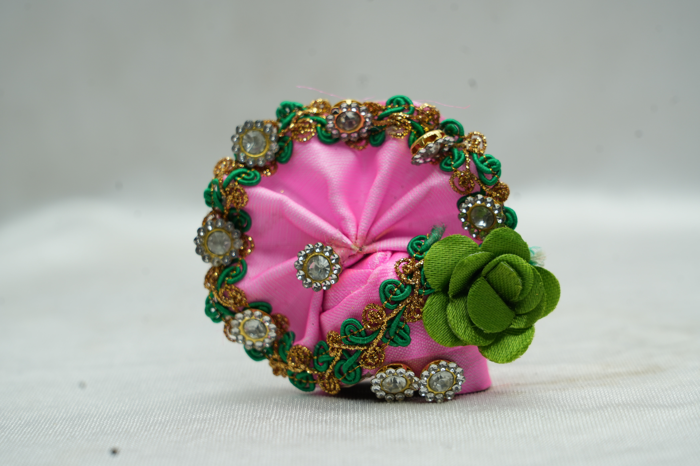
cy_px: 233
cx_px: 350
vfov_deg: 13.0
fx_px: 2042
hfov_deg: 19.5
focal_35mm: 105
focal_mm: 105
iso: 200
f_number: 7.1
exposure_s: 1/50
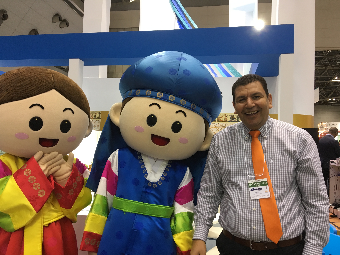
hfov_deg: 61.7
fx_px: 285
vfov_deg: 48.2
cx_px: 170
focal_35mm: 29
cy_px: 128
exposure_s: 1/30
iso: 64
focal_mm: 4.15
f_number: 2.2
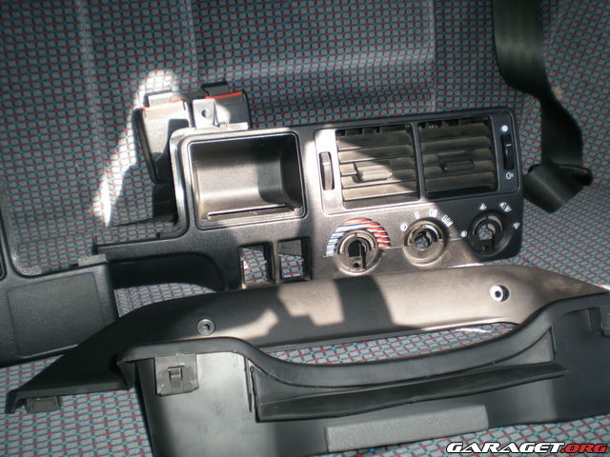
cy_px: 228
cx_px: 305
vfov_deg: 37.7
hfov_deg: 49.0
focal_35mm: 38
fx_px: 670
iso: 50
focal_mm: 6.3
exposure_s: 1/143
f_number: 3.1
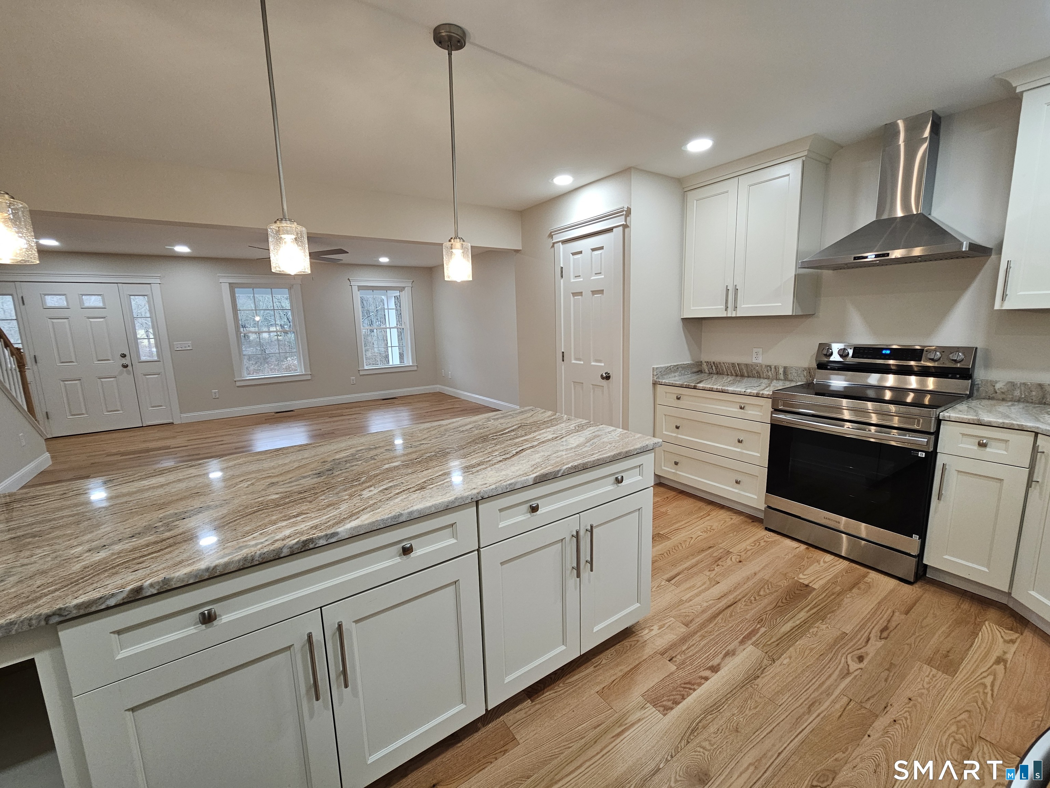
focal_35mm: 13
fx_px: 394
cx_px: 525
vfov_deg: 89.9
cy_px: 394
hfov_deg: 106.2
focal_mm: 2.2
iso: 100
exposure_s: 1/60
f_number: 2.2
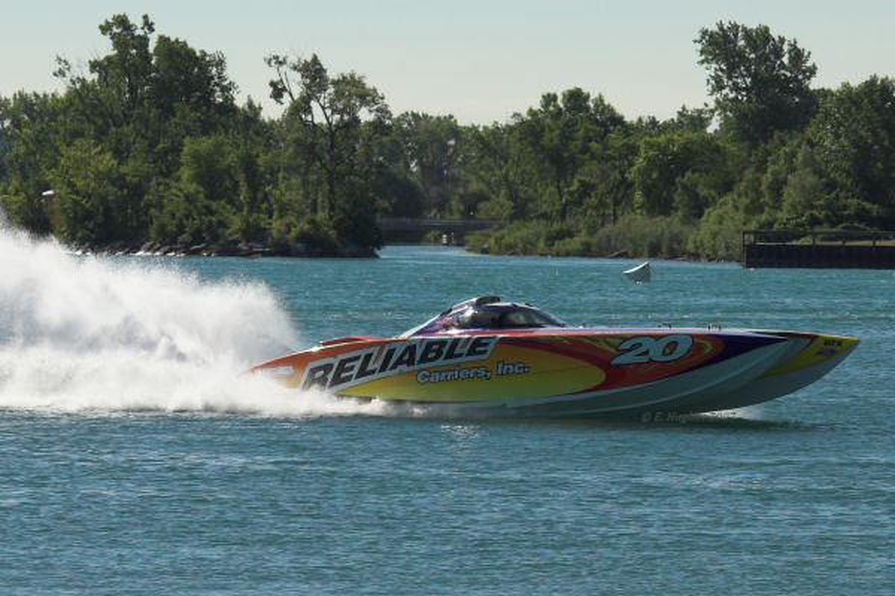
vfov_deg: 5.7
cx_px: 448
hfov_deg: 8.6
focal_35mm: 240
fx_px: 5966
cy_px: 298
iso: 200
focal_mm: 160
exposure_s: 1/640
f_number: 11
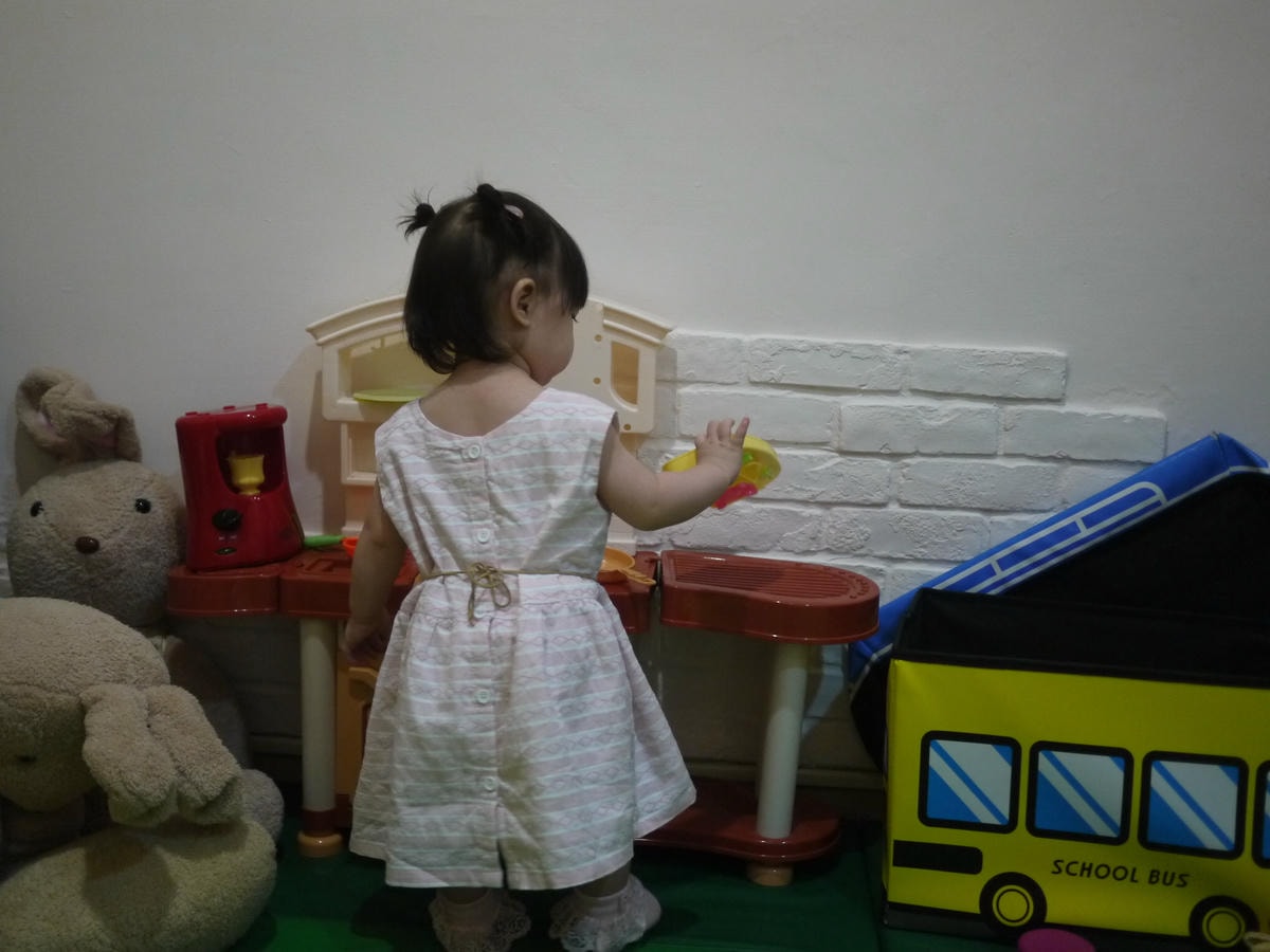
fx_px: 1468
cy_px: 476
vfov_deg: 36.0
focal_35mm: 40
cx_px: 635
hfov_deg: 46.8
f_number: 1.7
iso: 800
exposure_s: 1/80
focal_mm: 20
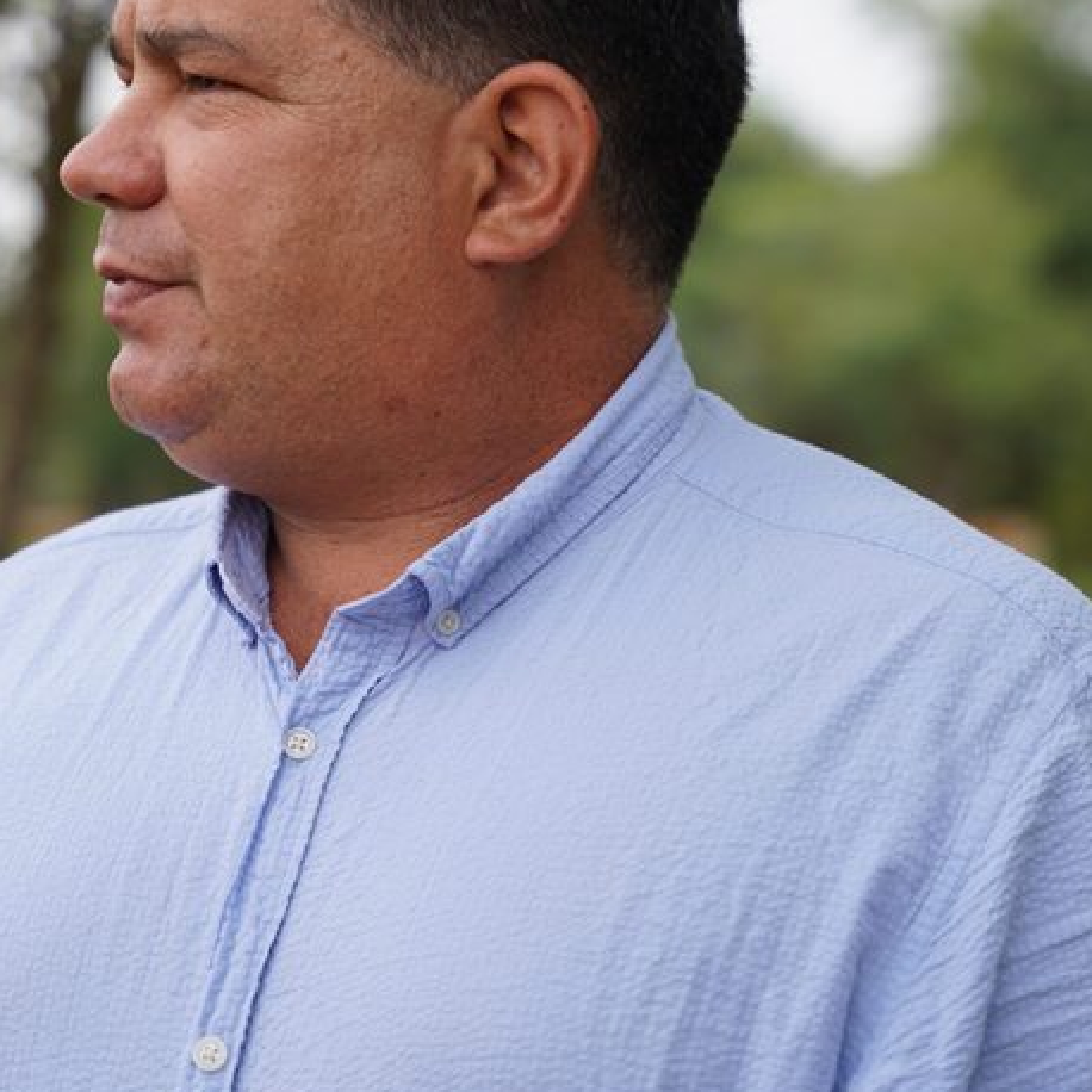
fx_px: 4747
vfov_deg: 13.1
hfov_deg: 13.1
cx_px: 415
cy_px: 299
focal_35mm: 133
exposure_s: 1/200
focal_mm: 70
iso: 100
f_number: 2.8
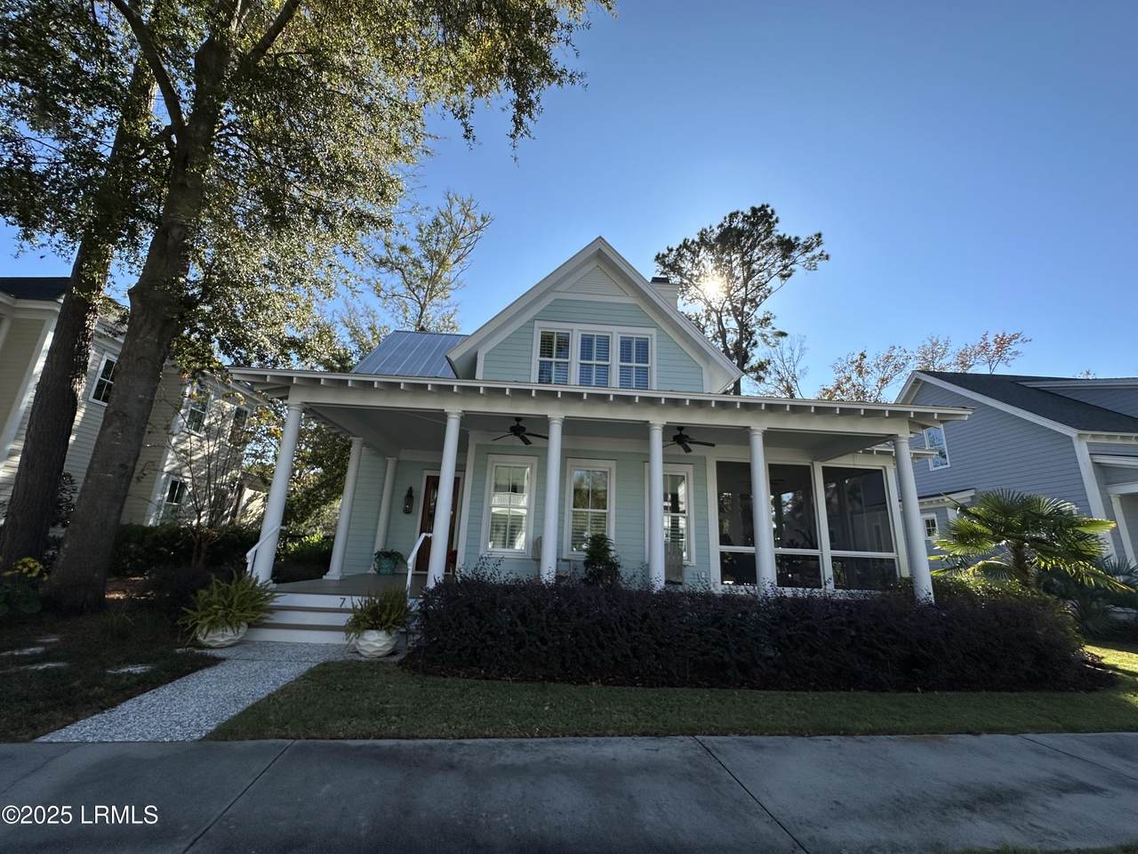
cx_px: 569
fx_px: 460
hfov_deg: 102.1
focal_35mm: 14
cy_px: 427
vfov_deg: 85.7
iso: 50
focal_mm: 2.22
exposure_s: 1/2304
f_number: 2.2
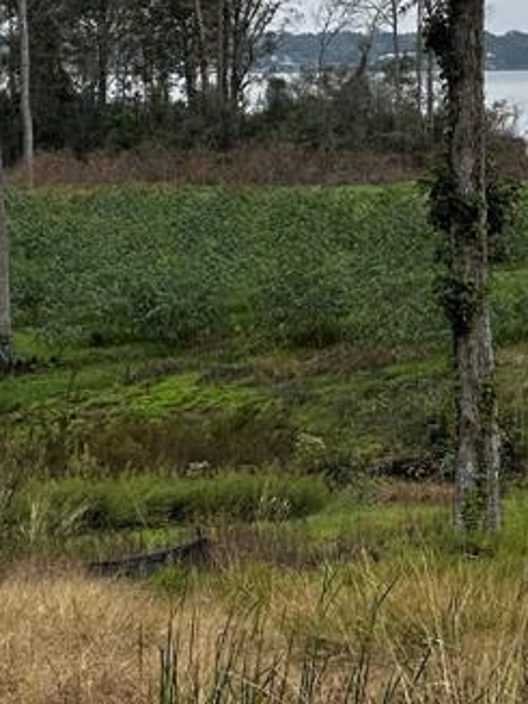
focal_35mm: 241
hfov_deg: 6.1
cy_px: 82
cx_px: 599
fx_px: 4905
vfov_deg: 8.2
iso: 32
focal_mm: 9
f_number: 2.8
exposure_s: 1/612
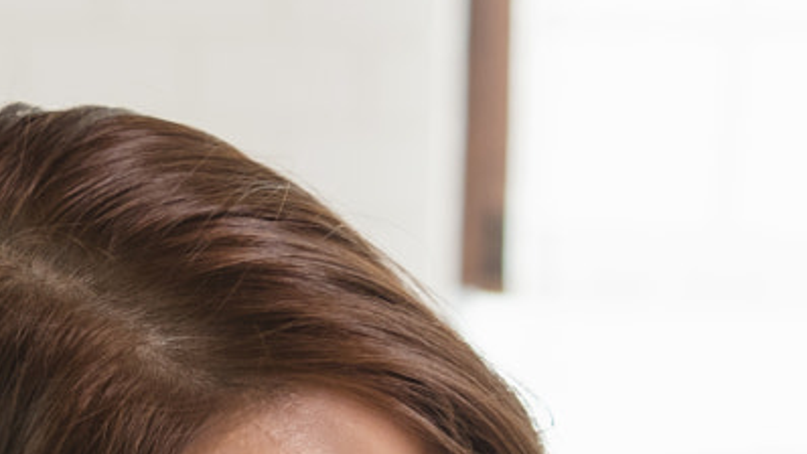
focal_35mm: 183
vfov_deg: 6.3
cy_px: 1187
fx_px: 3916
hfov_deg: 11.7
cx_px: 633
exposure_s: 1/160
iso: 320
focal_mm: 34
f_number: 2.8
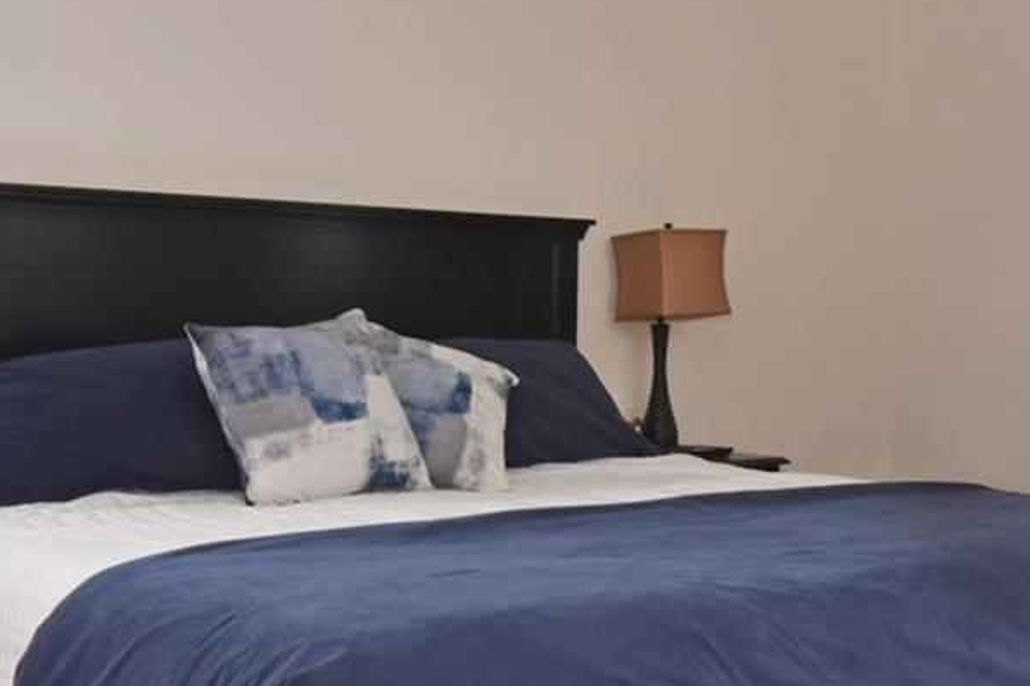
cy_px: 309
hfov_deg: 35.2
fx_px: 1622
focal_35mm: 57
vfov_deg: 23.9
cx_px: 577
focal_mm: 11
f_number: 11
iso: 640
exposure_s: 1/100
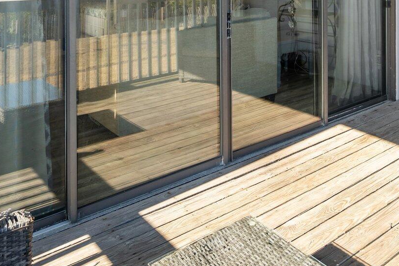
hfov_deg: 47.0
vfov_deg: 29.4
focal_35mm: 40
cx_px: 290
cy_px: -42
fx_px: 443
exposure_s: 1/320
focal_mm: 16
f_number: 4
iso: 200
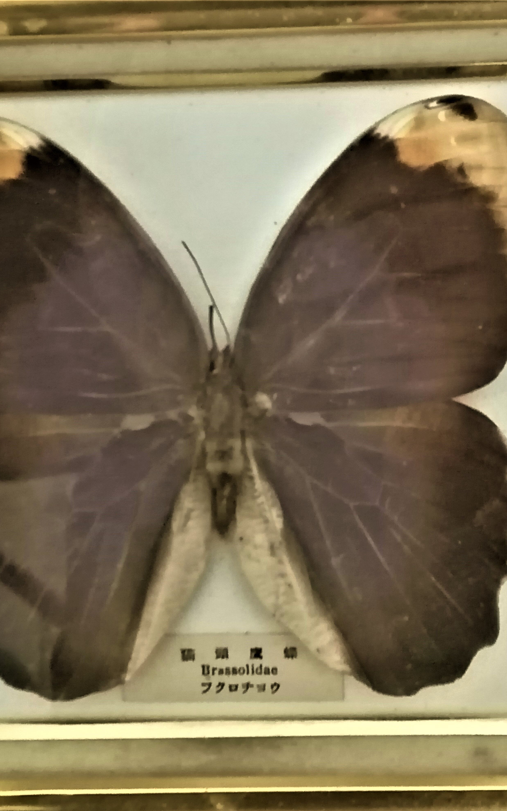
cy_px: 408
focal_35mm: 79
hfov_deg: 16.5
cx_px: 238
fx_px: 1747
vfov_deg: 26.1
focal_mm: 5.4
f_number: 1.8
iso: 1000
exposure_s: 1/18
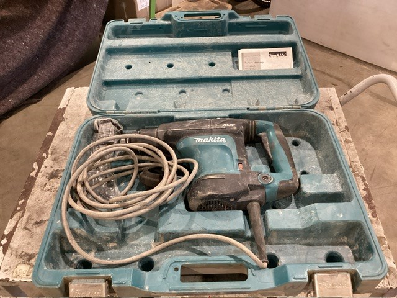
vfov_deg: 45.4
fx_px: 356
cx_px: 198
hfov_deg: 58.4
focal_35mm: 31
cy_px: 149
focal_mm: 3.3
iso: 400
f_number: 2.4
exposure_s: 1/40
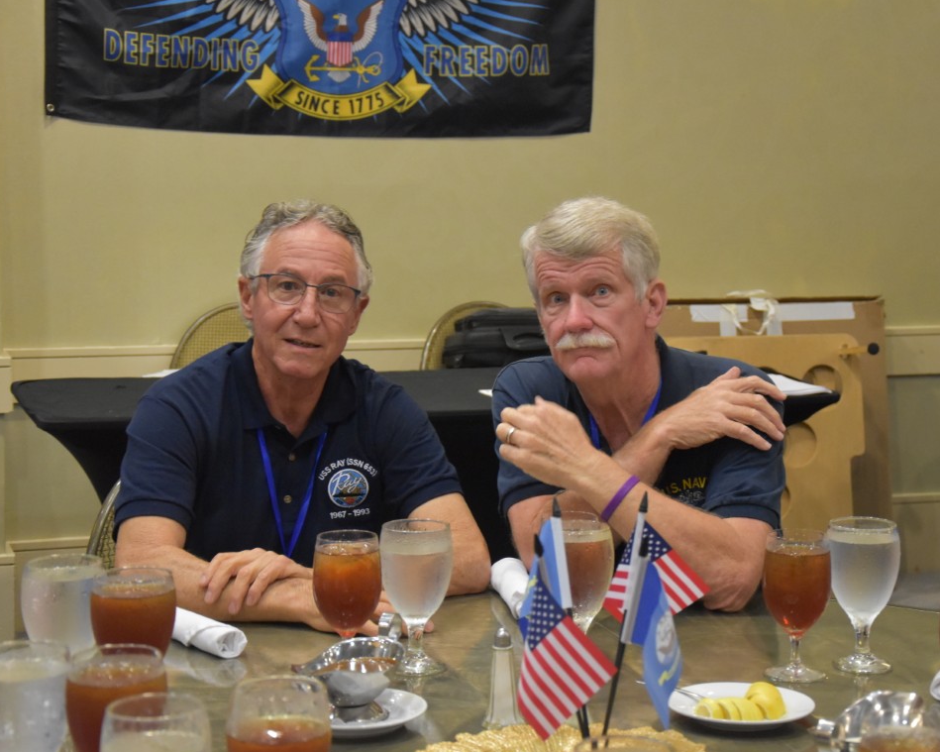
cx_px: 529
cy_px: 377
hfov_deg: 23.3
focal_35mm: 82
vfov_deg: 18.7
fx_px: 2281
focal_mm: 48
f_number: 4.8
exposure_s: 1/60
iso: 3200
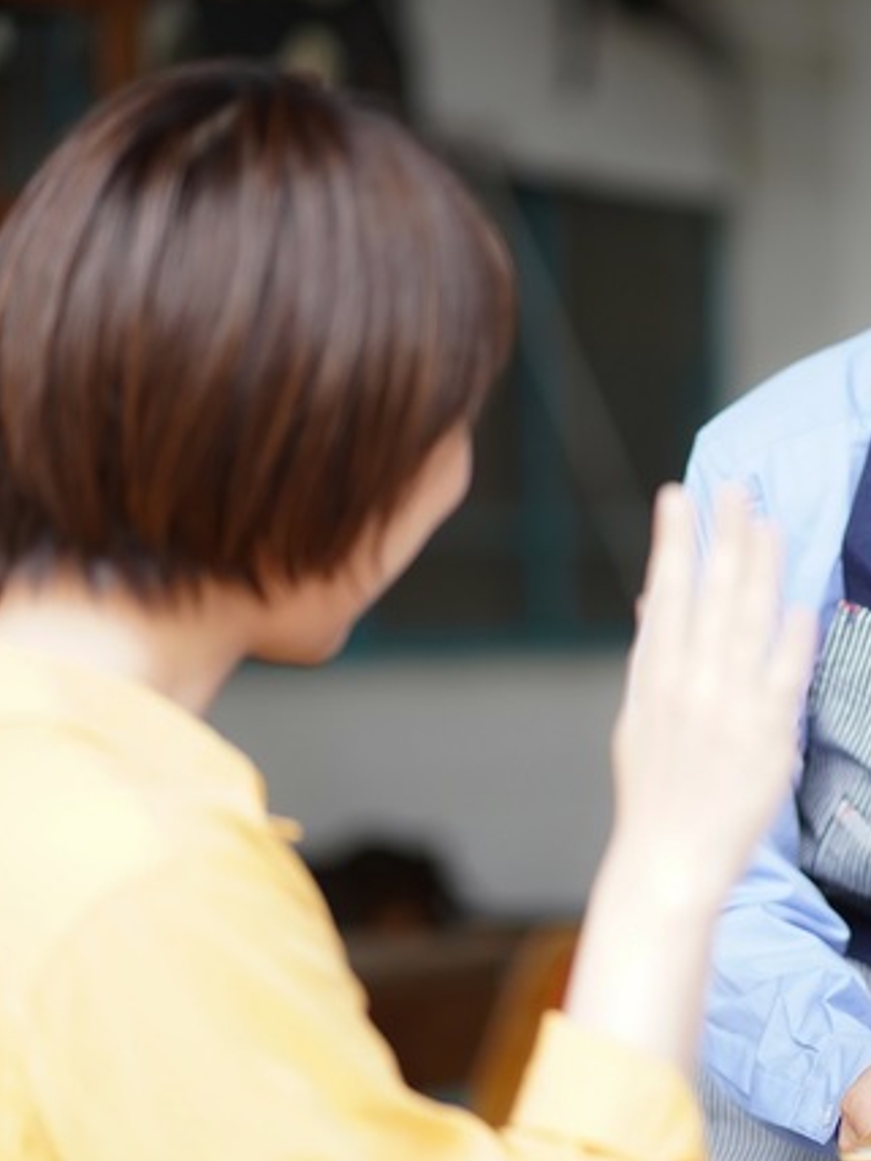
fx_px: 4160
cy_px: 579
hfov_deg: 11.9
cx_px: 803
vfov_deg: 15.9
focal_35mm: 124
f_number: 2
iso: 400
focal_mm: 85
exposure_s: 1/400
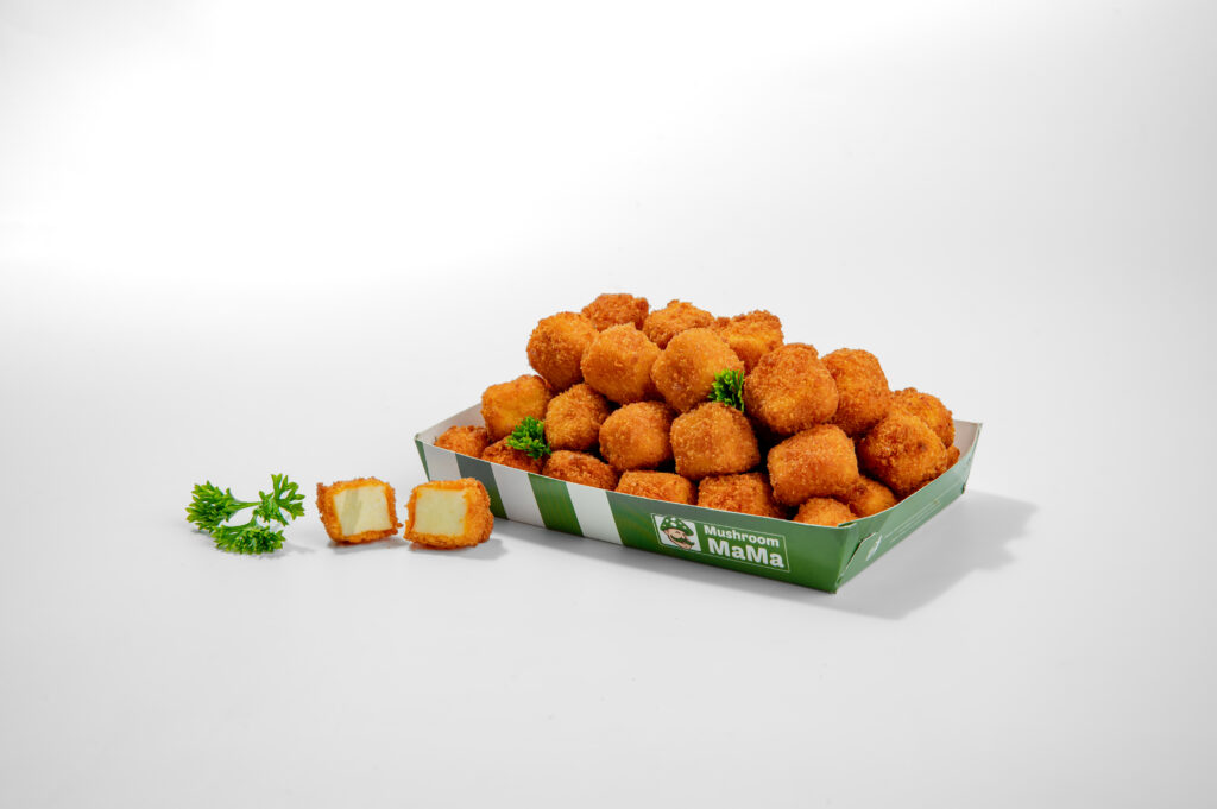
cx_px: 608
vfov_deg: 19.4
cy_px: 404
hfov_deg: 28.9
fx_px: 2364
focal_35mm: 70
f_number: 11
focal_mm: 70
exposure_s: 1/250
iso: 100
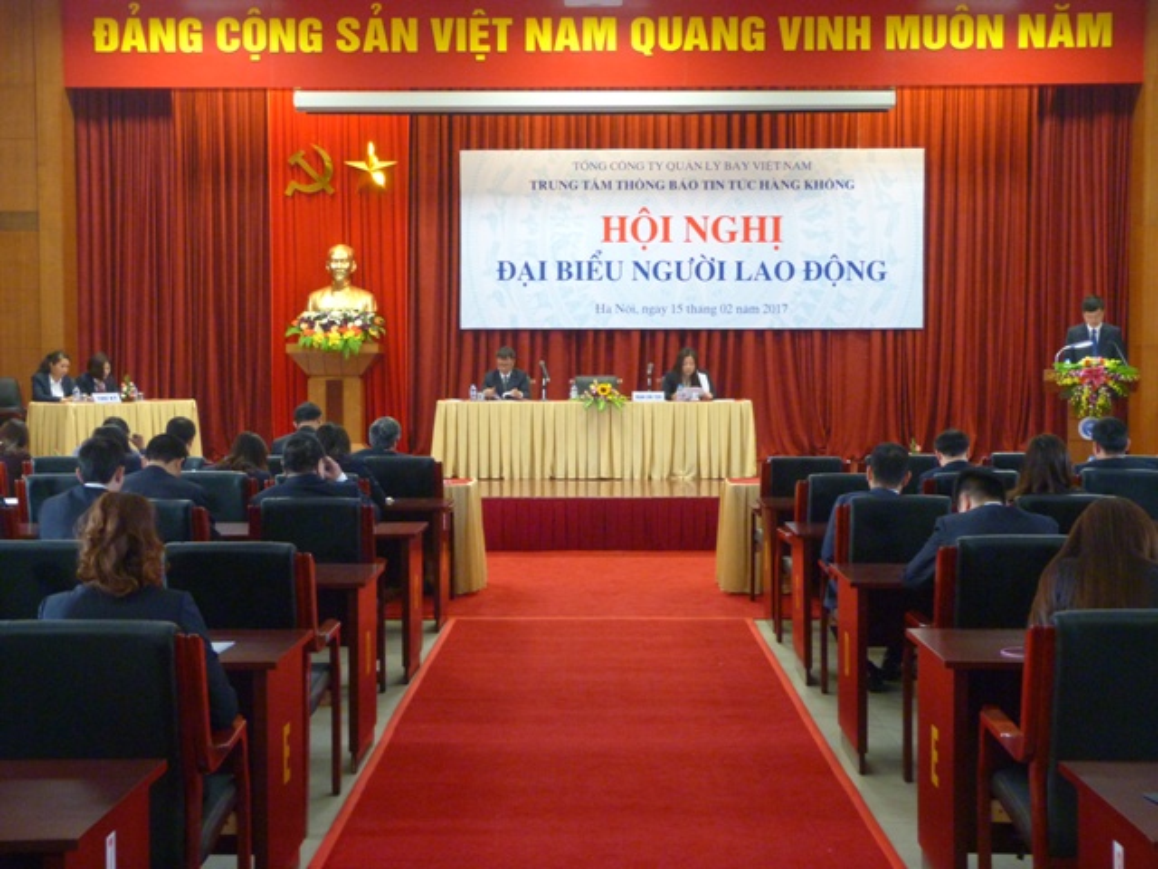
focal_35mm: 51
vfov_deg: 28.6
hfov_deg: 37.5
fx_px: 1706
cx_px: 579
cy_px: 434
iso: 400
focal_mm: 9.2
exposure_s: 1/10
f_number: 3.2
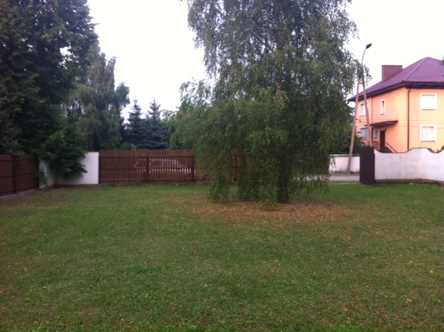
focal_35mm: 35
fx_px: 448
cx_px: 222
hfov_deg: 52.7
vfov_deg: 40.6
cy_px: 166
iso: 125
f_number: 2.8
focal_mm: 3.85
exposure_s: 1/120
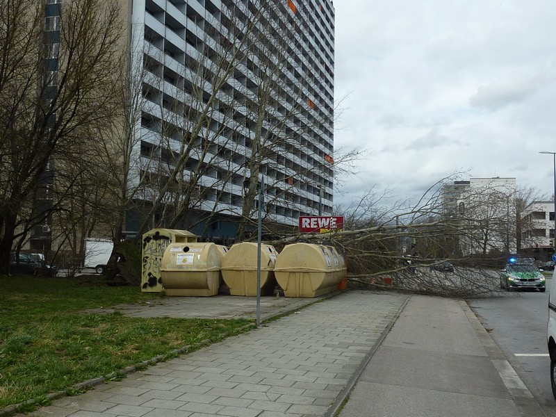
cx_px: 278
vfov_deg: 35.1
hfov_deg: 45.8
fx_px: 659
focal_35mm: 41
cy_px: 208
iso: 80
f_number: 5
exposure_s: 1/500
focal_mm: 4.7
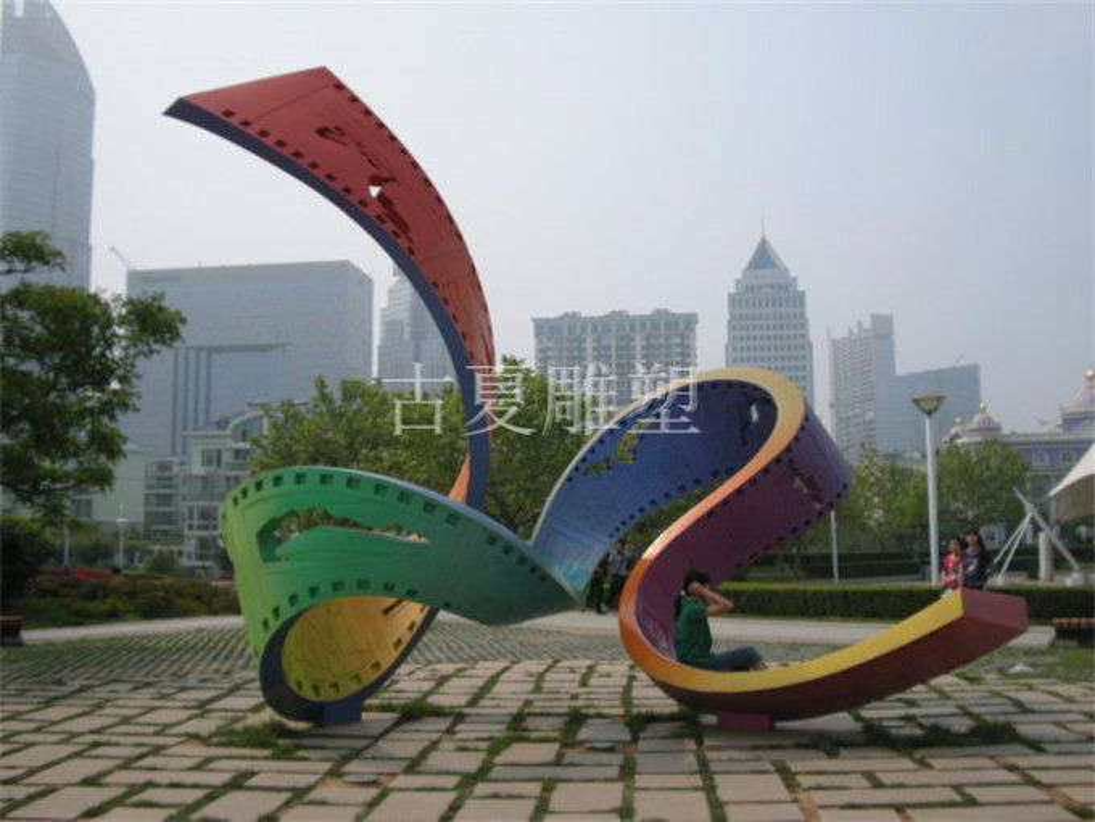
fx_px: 1170
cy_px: 411
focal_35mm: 37
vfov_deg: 38.7
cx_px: 548
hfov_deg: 50.1
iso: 64
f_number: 8
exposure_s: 1/204
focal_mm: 7.9
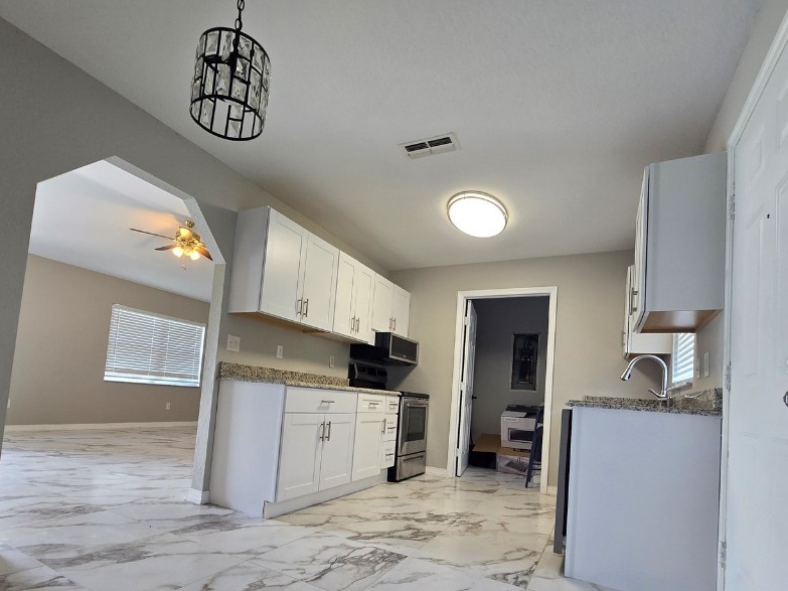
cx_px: 365
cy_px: 365
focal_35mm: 17
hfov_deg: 90.9
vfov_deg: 73.6
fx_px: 387
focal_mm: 2.2
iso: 125
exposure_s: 1/60
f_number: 2.2
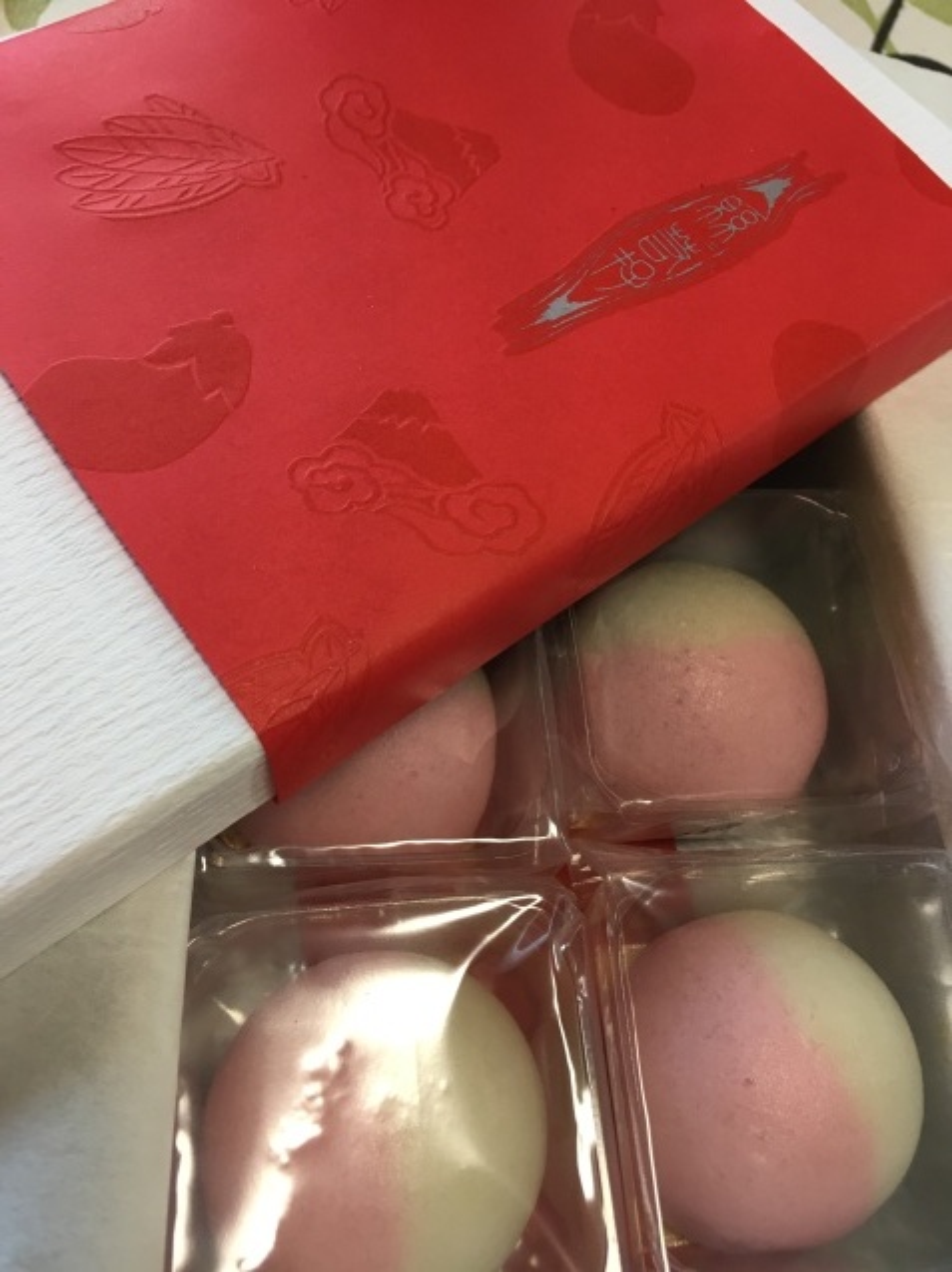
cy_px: 636
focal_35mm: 29
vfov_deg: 61.7
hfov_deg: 48.2
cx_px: 476
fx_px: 1064
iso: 40
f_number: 2.2
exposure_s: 1/30
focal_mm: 4.15
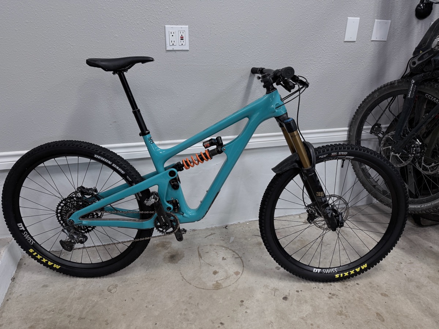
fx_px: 304
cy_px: 164
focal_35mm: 24
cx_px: 220
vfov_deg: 56.8
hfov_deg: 71.6
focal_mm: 6.76
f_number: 1.78
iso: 125
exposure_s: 1/60
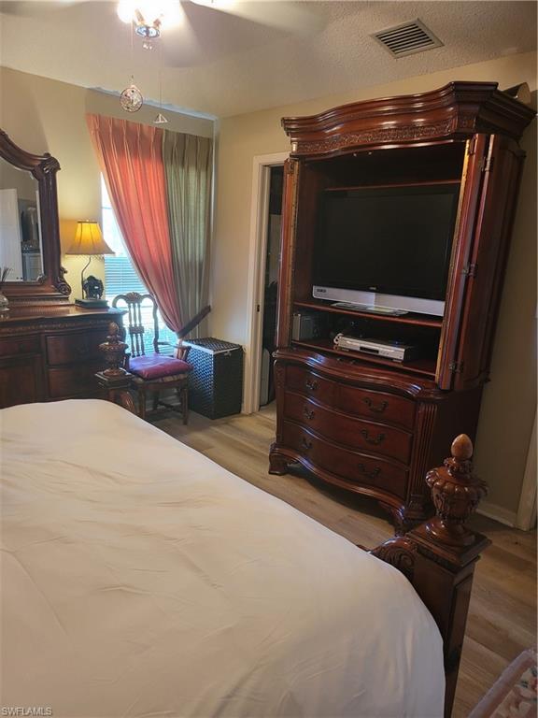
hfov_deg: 56.8
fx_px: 497
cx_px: 269
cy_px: 359
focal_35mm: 24
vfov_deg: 71.6
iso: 200
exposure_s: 1/40
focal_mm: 5
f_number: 1.8
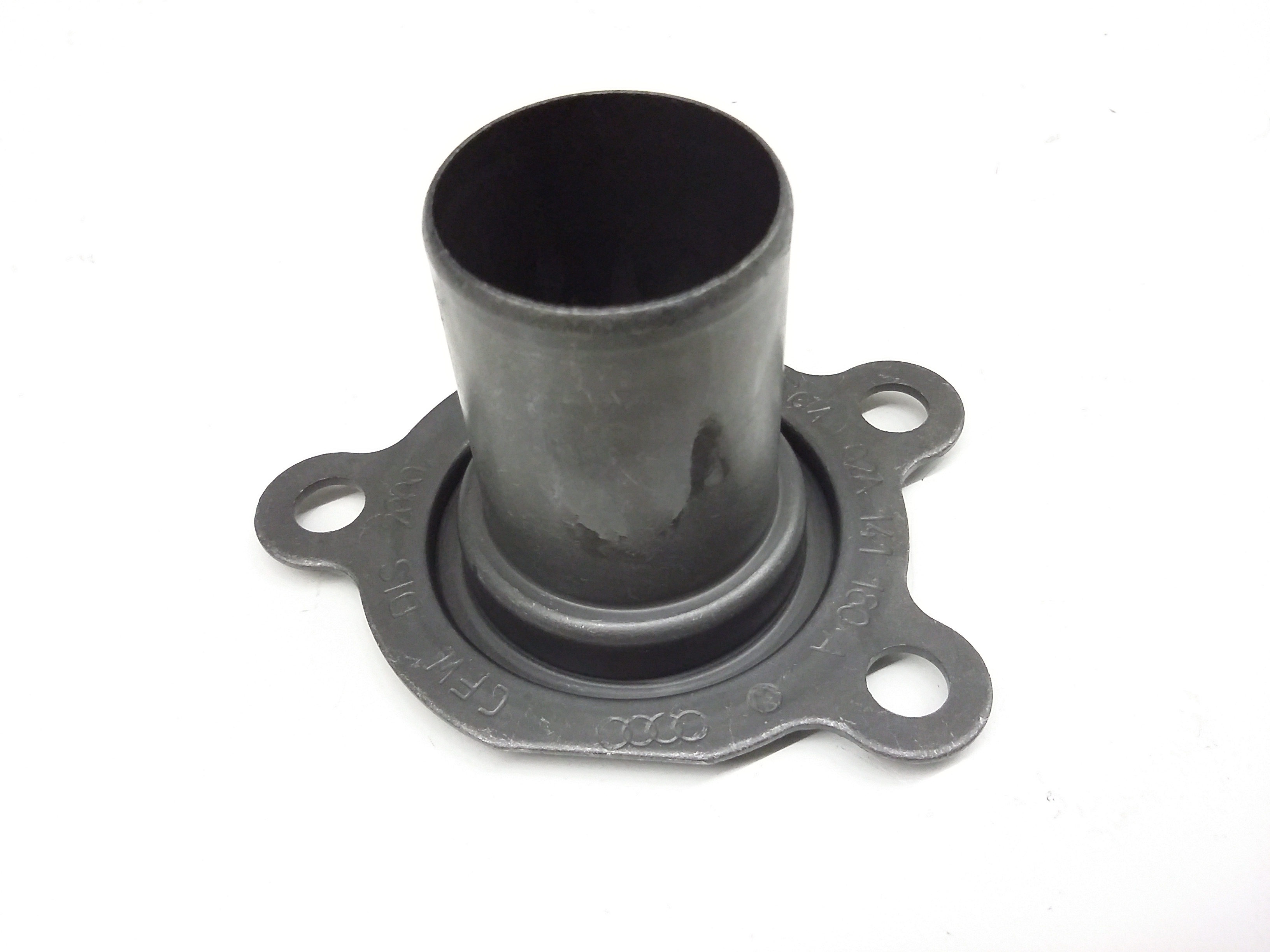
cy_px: 476
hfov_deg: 56.8
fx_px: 1174
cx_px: 635
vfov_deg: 44.2
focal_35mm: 32
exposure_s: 1/15
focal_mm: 3.4
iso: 320
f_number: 2.4
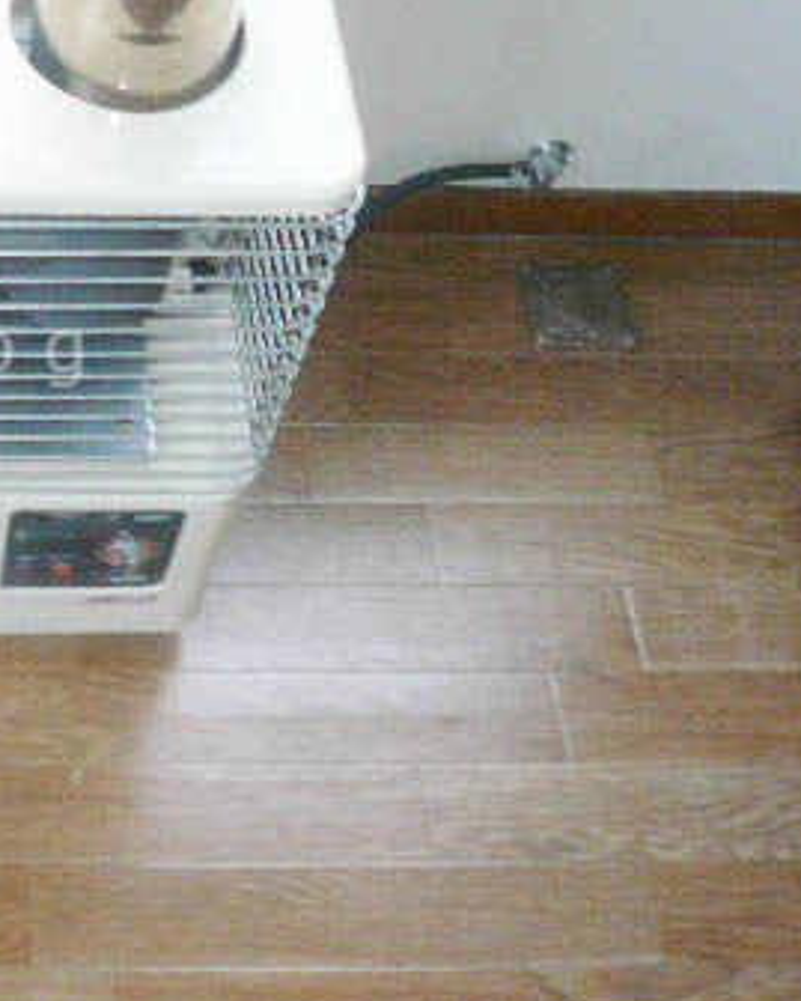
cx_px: -104
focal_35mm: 52
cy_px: 352
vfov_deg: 35.7
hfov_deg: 26.6
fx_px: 1540
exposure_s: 1/30
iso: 100
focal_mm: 4.6
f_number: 2.8
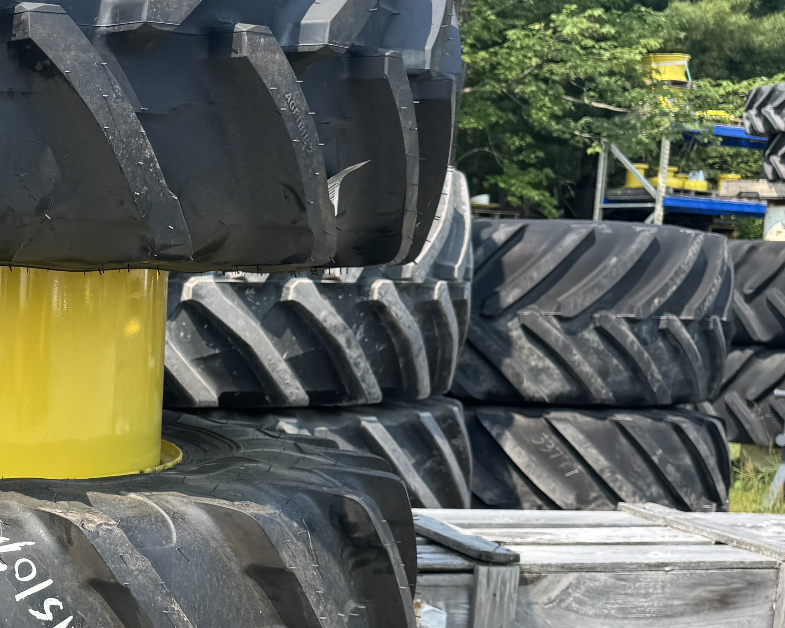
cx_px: -79
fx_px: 1464
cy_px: 464
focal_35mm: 63
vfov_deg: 24.0
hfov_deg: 27.5
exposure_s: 1/1767
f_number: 1.78
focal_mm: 6.76
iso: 80
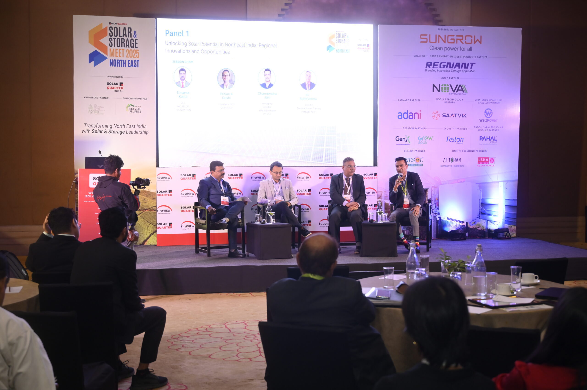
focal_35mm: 42
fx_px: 684
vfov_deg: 31.8
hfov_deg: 46.4
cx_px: 294
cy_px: 195
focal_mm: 42
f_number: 4
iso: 1000
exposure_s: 1/160
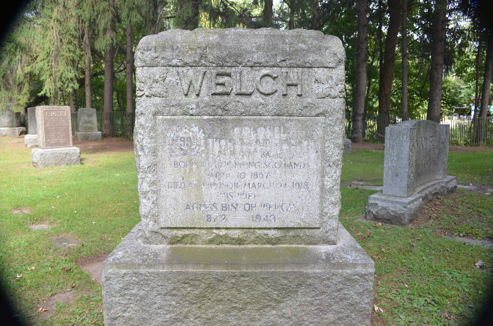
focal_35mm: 27
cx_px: 246
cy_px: 163
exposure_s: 1/125
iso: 280
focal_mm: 18
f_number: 5.6
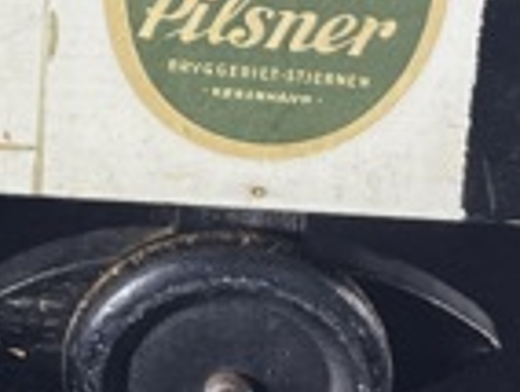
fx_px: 2197
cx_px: -322
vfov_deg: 9.6
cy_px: -370
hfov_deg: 12.6
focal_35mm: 146
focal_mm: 5.1
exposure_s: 1/81
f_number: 1.6
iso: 40
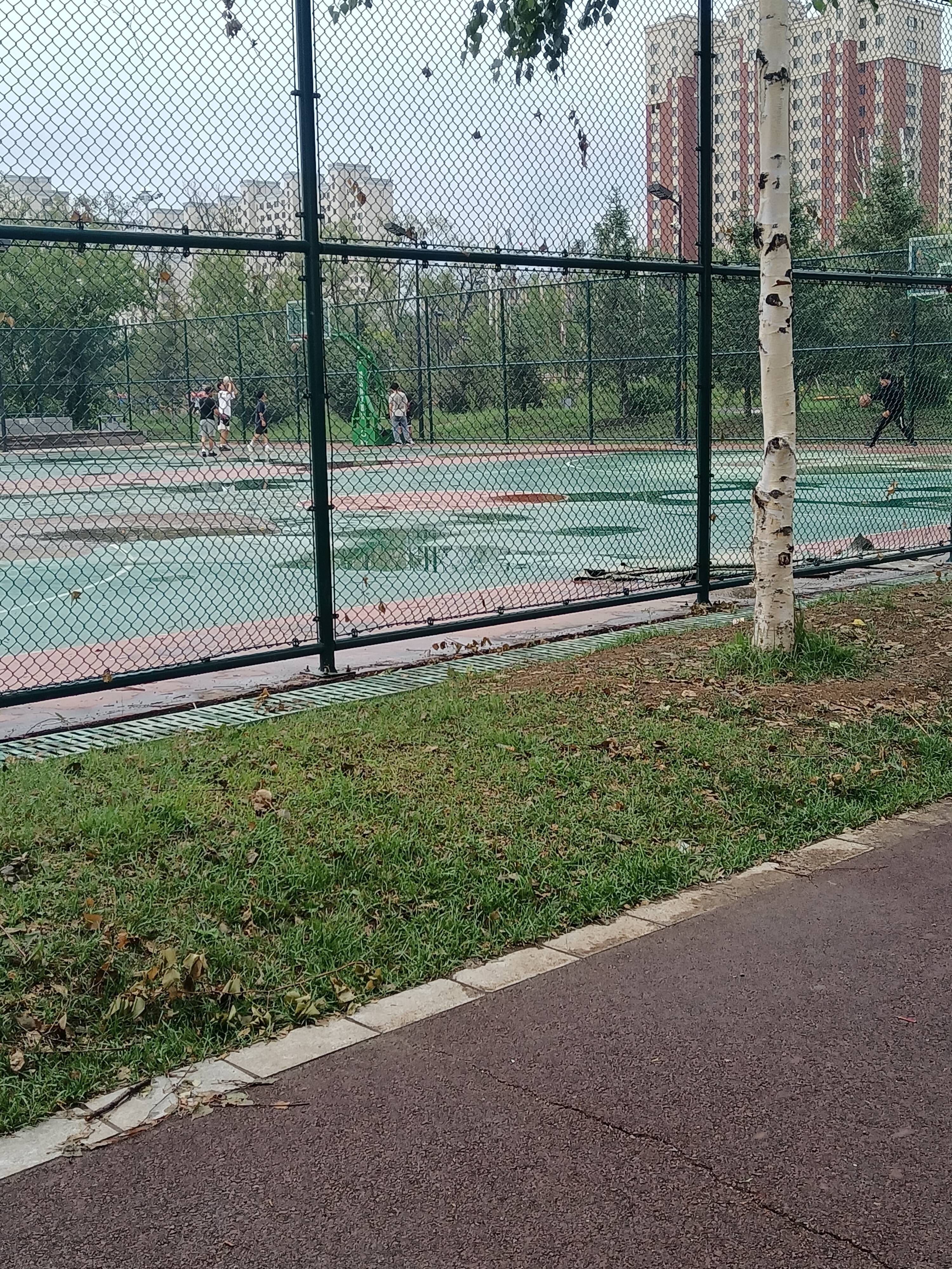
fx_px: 1650
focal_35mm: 45
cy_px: 634
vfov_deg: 42.1
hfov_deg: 32.2
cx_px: 476
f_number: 1.8
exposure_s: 1/168
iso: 100
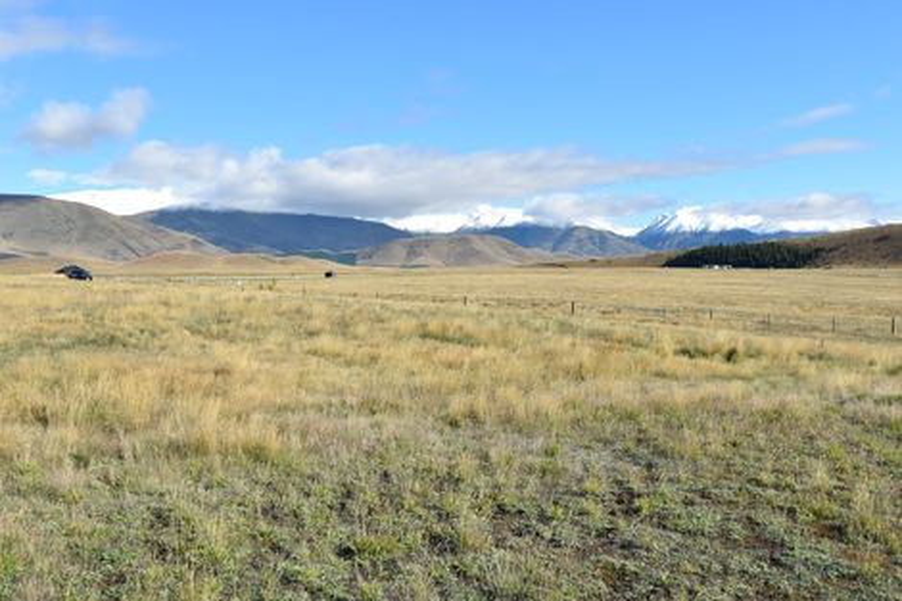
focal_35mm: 33
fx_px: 826
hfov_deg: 57.2
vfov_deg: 39.9
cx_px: 451
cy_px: 300
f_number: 10
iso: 200
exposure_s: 1/400
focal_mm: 22
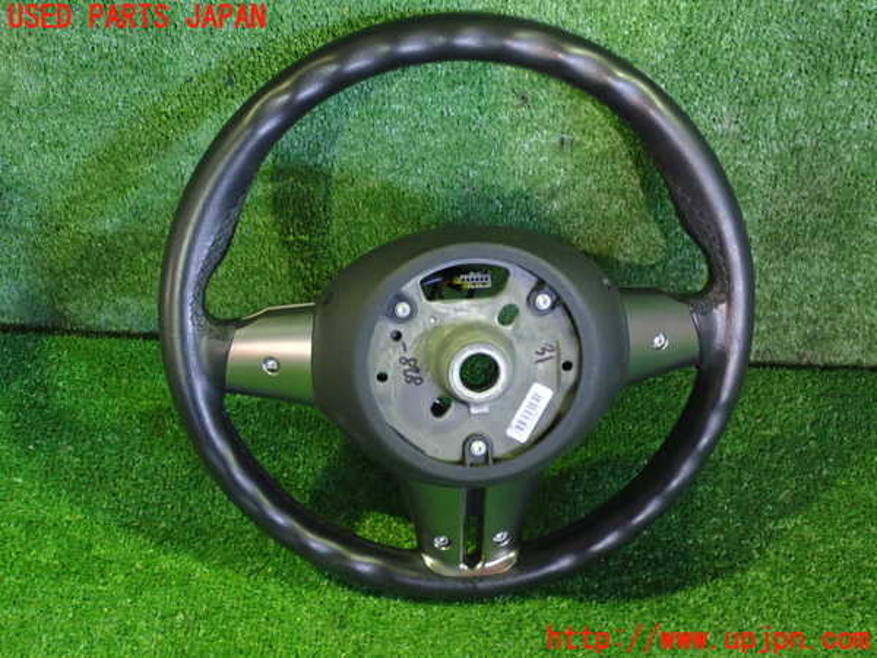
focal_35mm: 44
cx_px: 438
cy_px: 329
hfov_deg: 42.9
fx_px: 1115
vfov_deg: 32.9
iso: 640
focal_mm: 7.84
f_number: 2.9
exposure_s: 1/8
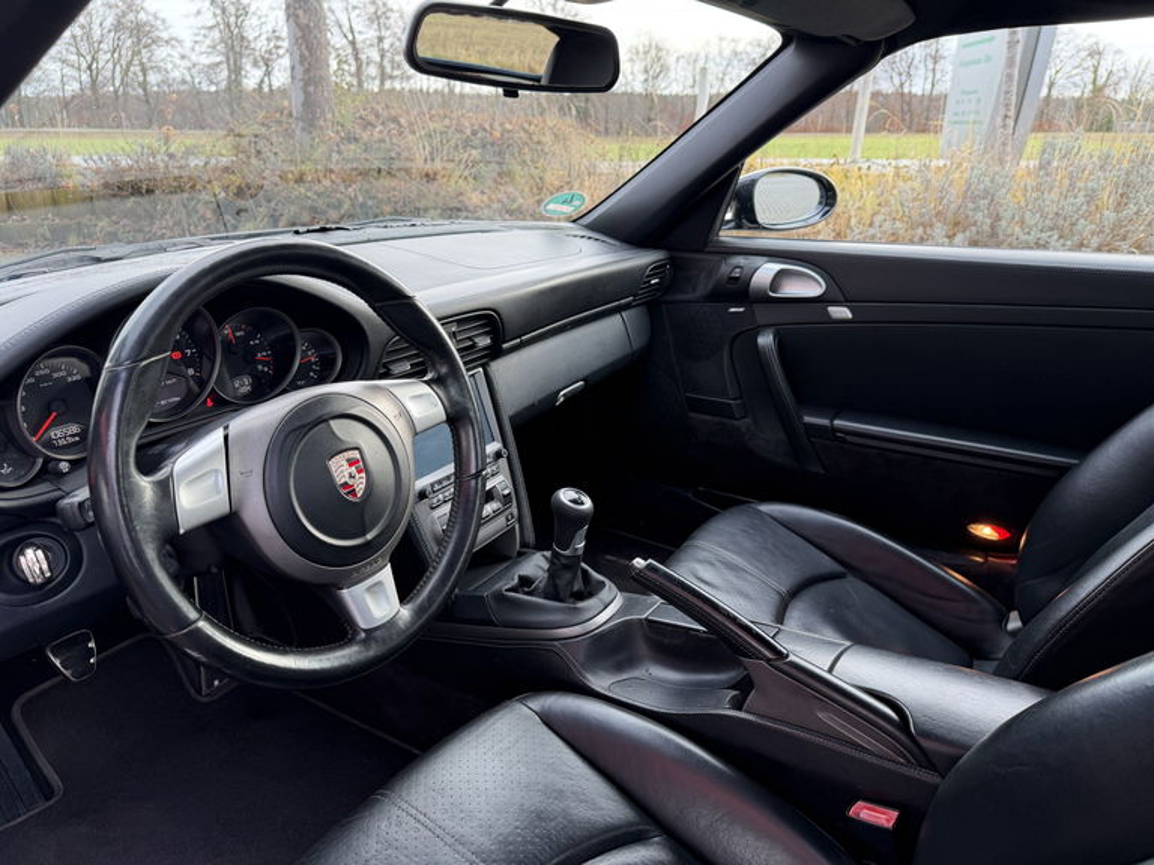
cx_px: 577
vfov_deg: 56.8
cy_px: 432
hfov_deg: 71.6
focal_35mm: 24
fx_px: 800
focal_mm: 6.76
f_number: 1.78
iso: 125
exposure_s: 1/121
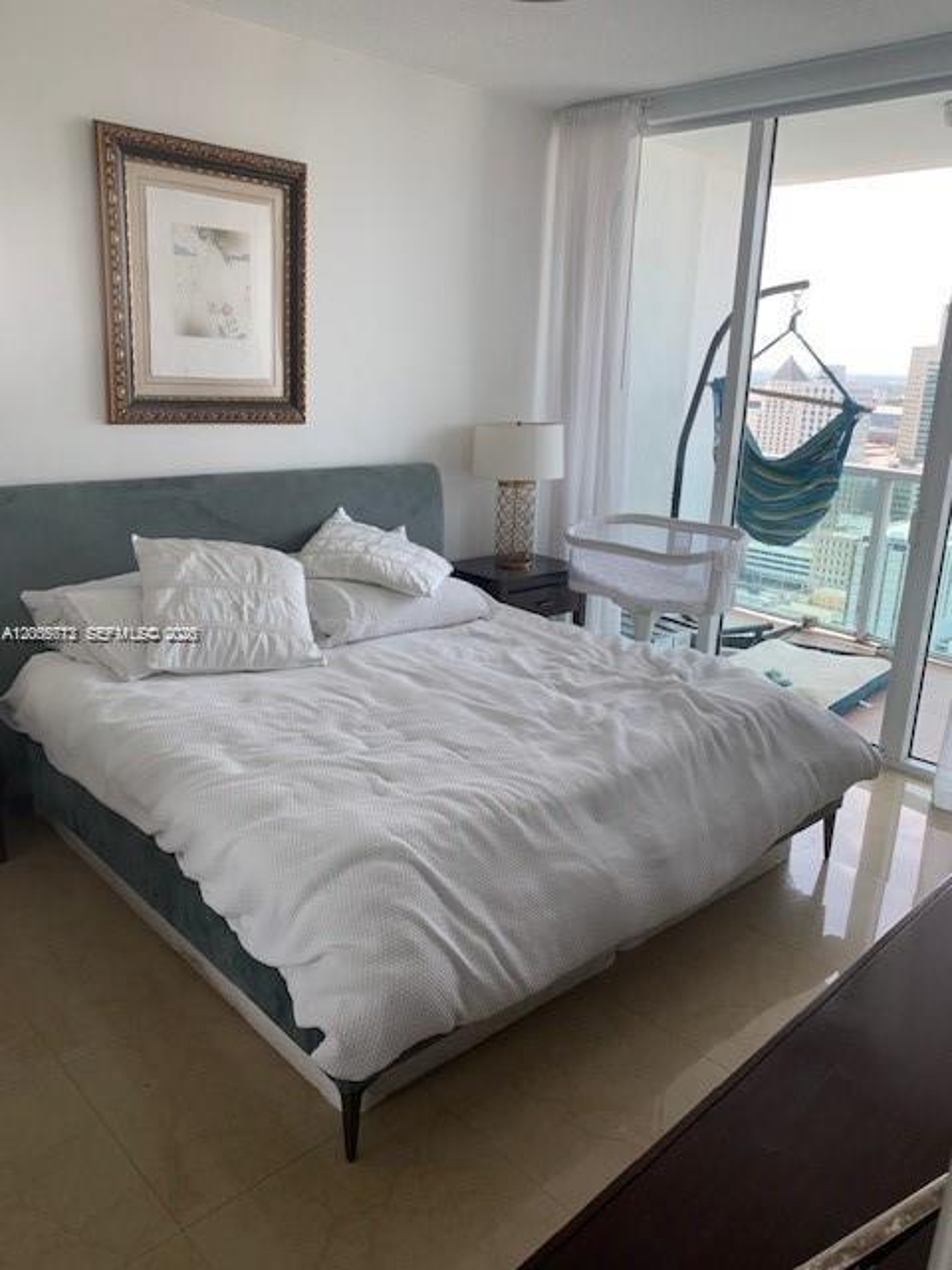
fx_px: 953
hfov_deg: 53.1
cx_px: 476
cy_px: 635
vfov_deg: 67.3
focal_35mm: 26
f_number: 1.8
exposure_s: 1/129
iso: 25
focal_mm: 4.25
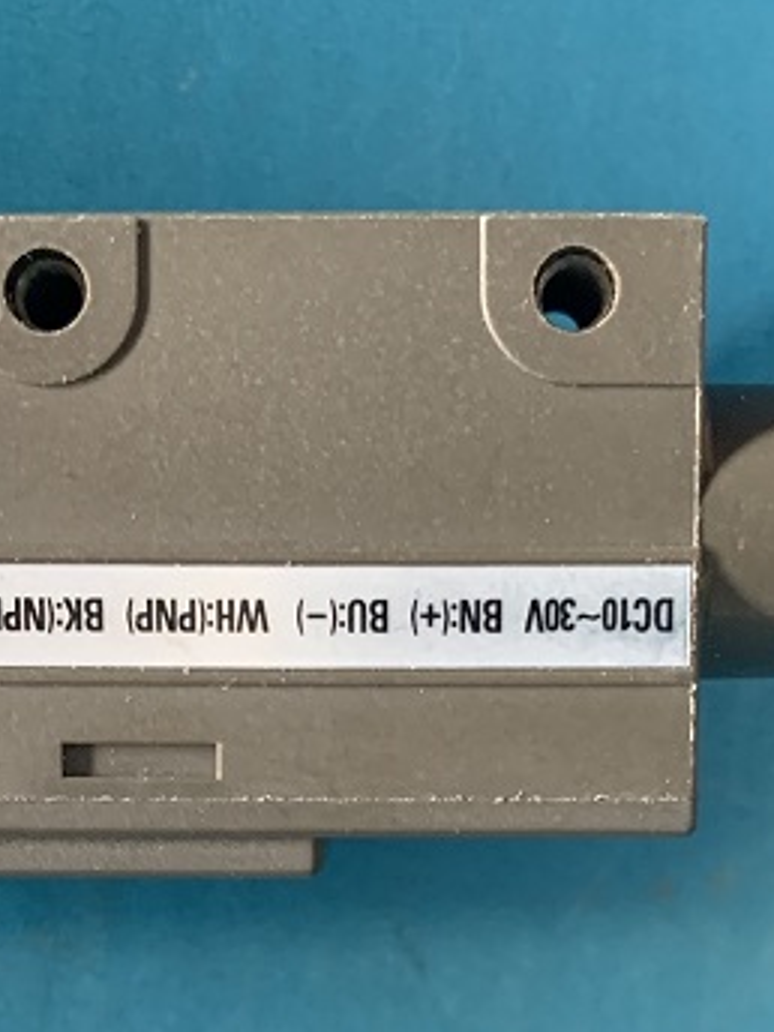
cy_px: 934
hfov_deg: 24.0
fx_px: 1819
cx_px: 380
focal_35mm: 61
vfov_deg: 30.3
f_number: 1.8
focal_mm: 4.25
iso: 400
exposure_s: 1/58
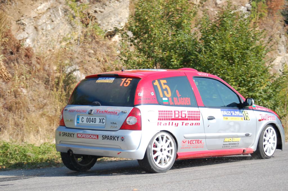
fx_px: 743
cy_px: 96
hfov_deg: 21.9
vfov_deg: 14.7
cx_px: 144
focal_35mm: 93
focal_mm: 62
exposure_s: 1/1000
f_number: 5
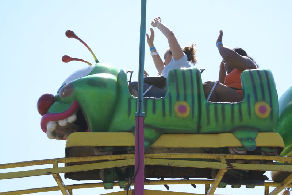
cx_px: 146
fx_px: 852
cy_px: 98
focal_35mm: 105
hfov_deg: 19.4
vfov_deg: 13.1
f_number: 6.3
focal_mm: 70
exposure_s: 1/320
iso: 100
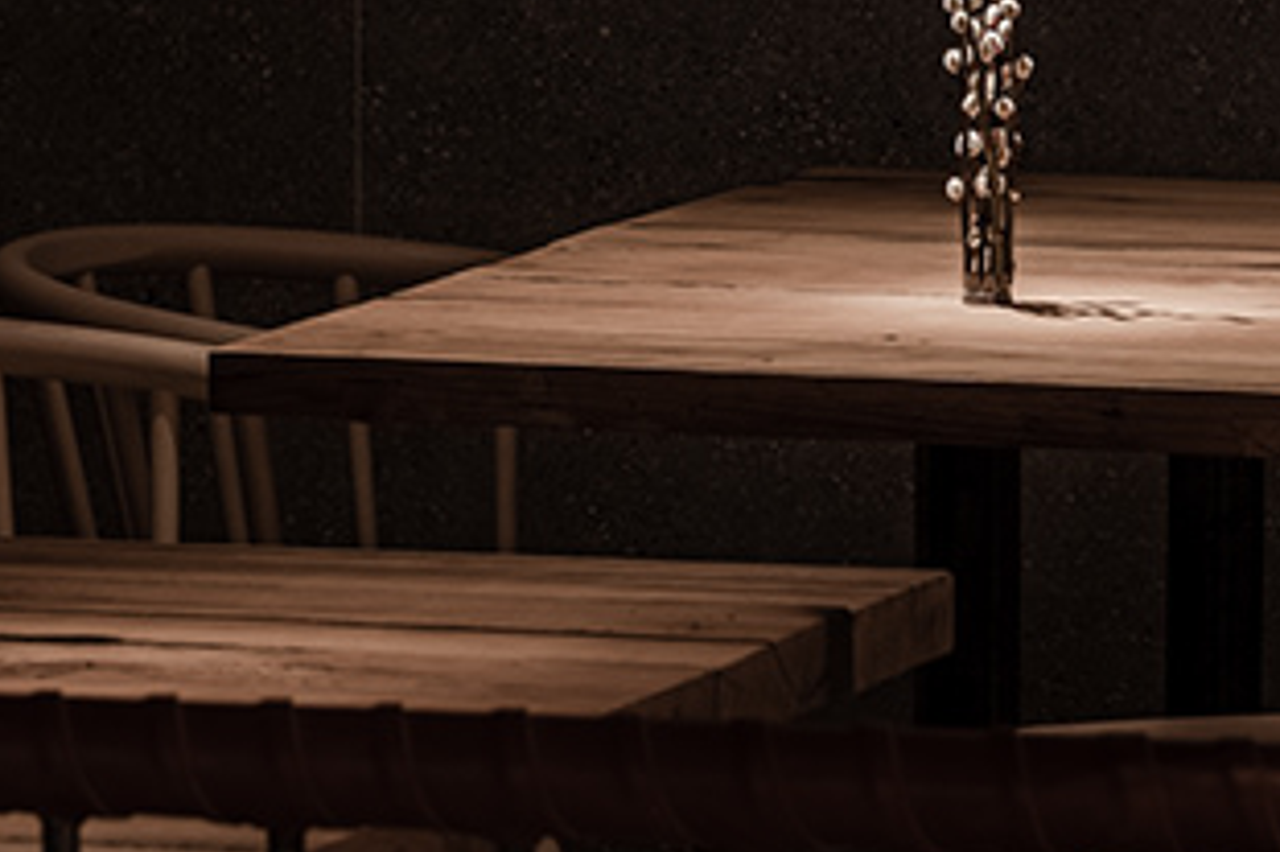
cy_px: -185
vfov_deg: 5.6
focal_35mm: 243
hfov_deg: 8.5
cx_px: 416
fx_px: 8635
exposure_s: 1/8
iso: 200
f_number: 9
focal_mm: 63
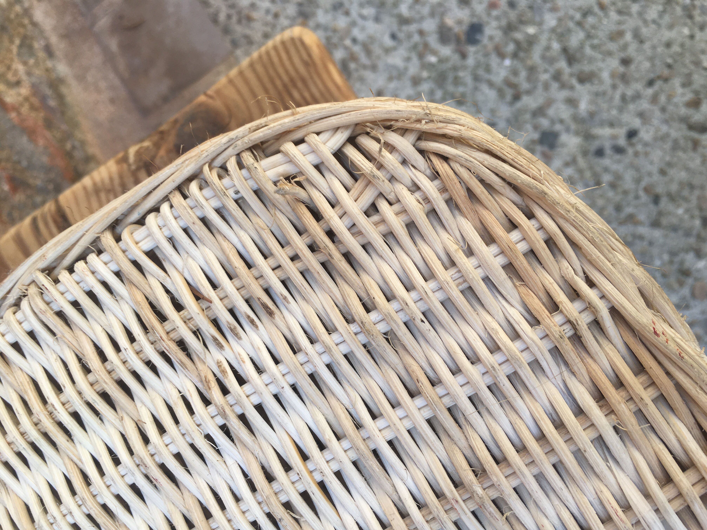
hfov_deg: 61.7
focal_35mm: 29
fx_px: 592
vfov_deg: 48.2
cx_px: 354
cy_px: 265
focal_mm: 4.15
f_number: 2.2
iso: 25
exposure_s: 1/196
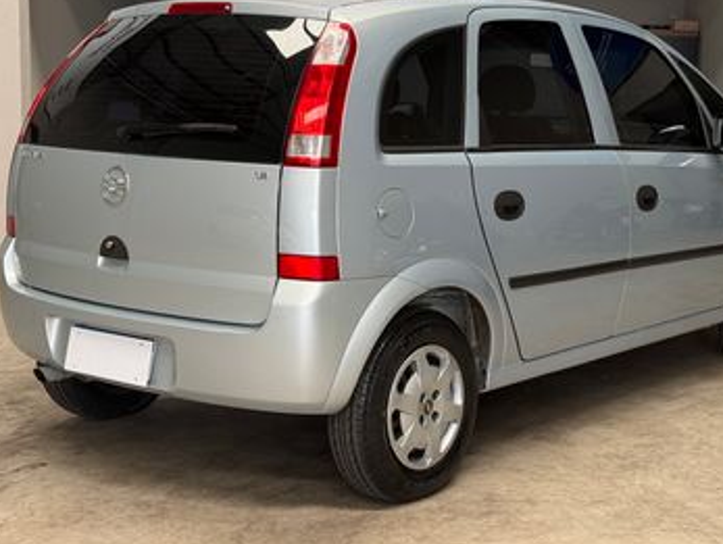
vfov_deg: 22.5
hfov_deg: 29.8
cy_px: 188
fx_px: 1359
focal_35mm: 65
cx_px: 406
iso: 64
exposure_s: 1/243
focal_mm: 6.76
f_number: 1.78
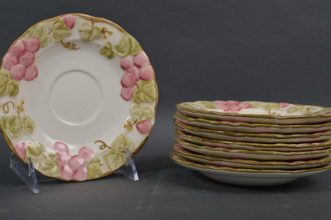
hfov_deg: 30.5
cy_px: 112
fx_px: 606
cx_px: 167
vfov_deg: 20.6
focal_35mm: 66
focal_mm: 38
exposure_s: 1/160
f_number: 9
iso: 100
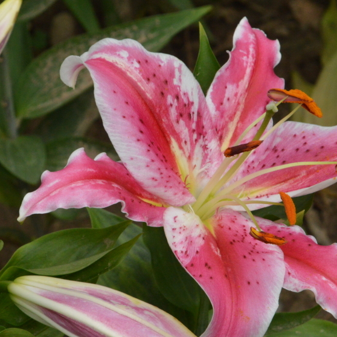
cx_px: 139
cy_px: 189
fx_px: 3731
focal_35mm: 339
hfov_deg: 5.2
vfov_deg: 5.2
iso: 2000
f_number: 18
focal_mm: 145
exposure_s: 1/250
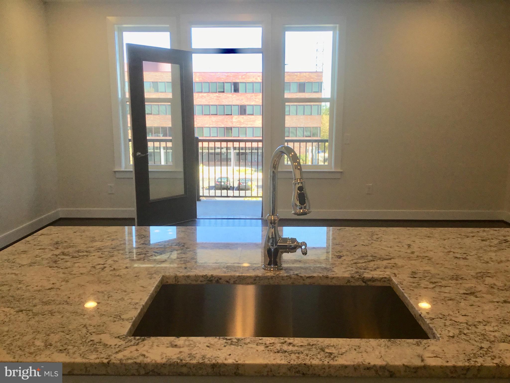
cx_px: 255
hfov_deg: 58.4
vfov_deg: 45.4
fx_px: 457
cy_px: 192
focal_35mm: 31
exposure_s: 1/120
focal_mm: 3.3
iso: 32
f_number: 2.4
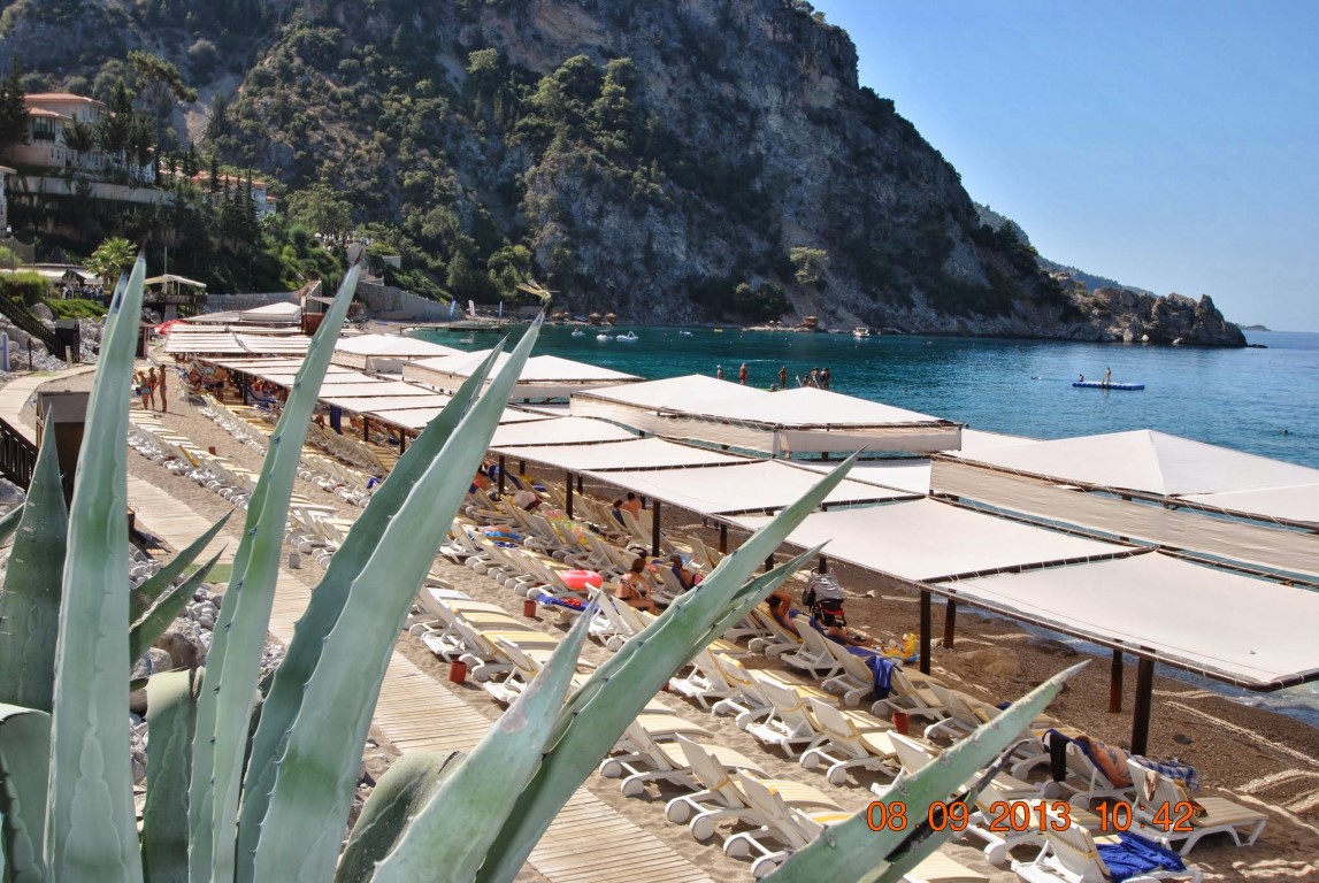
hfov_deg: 53.1
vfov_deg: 37.0
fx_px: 1321
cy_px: 442
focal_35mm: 36
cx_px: 660
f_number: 10
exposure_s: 1/200
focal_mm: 24
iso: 100
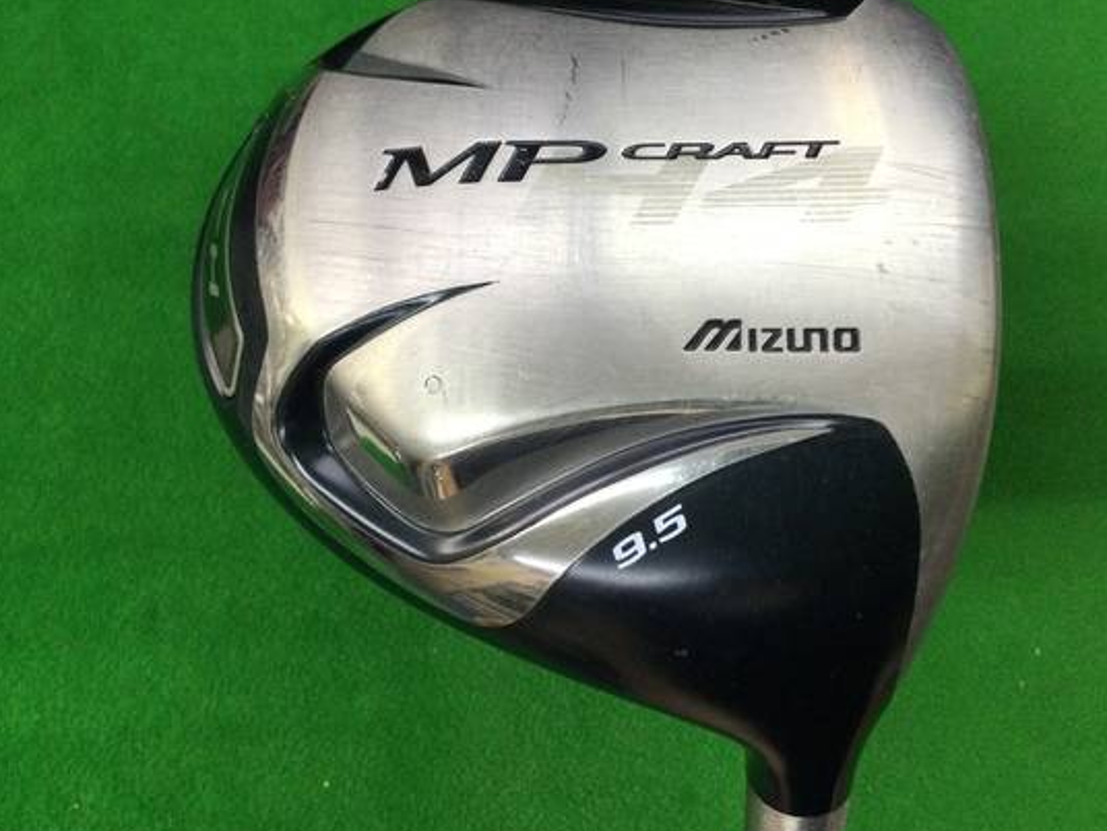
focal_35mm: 37
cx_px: 582
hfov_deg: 50.1
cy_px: 364
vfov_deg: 38.6
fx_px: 1183
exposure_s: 1/30
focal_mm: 3.3
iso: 64
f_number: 2.4
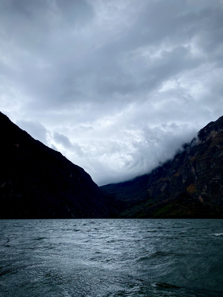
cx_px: 112
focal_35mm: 26
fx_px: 223
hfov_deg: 53.1
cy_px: 148
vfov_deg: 67.3
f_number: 1.8
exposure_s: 1/5025
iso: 32
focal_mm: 4.25
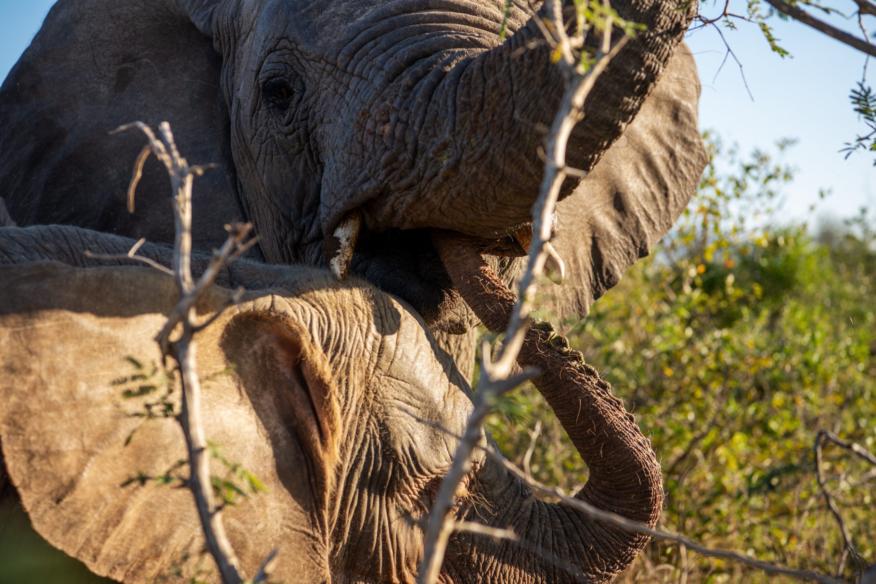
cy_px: 292
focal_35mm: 70
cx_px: 438
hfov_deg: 28.8
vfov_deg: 19.5
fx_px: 1704
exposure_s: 1/400
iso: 160
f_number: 4.5
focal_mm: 70
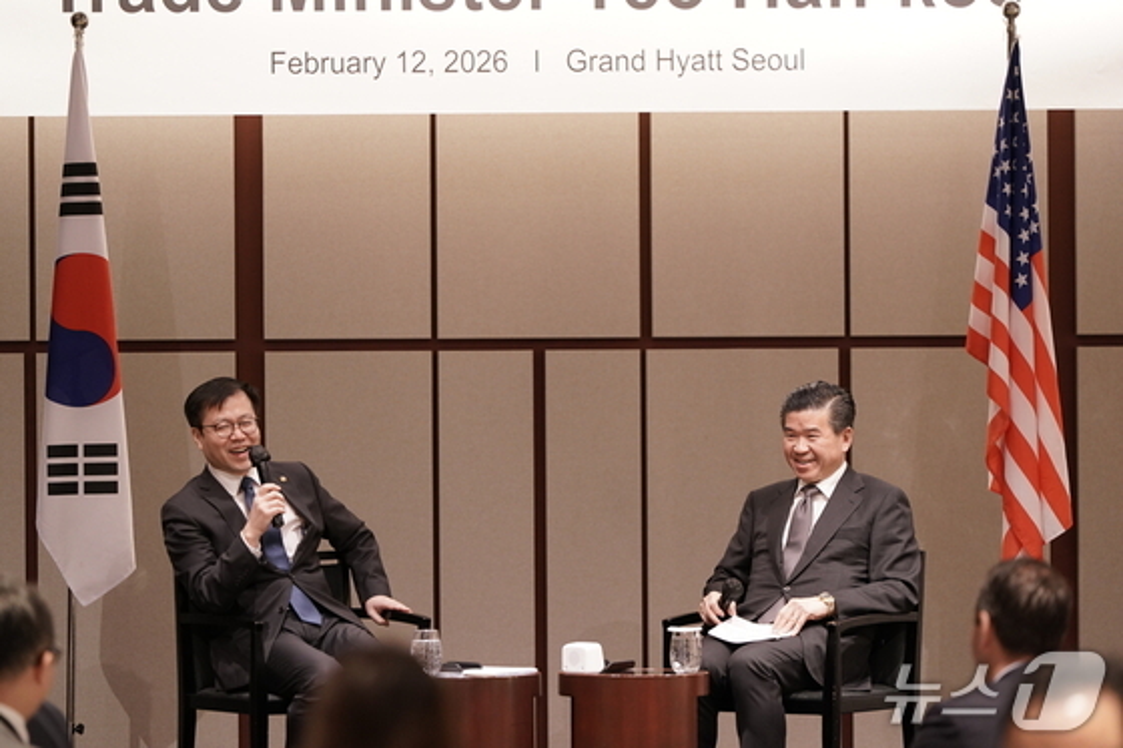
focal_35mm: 180
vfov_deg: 7.6
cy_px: 374
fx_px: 5613
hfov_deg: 11.4
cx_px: 562
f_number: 2.8
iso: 2500
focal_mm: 180
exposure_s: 1/125
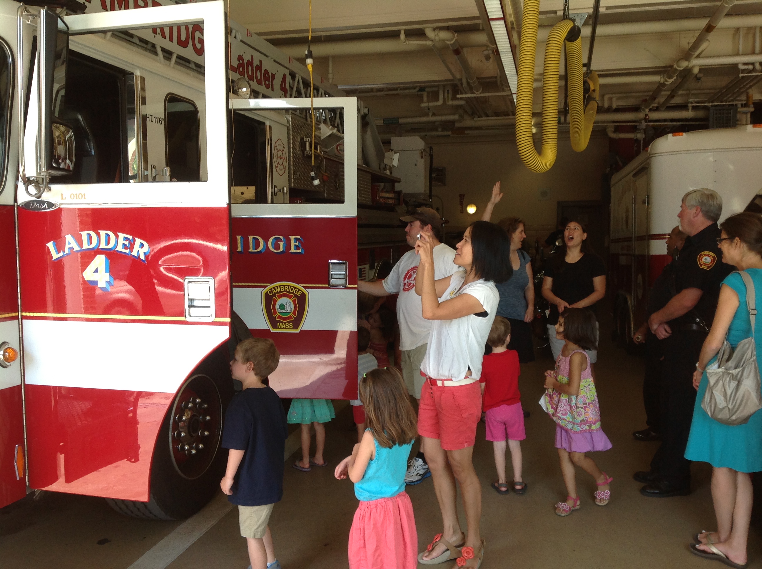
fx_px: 769
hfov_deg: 52.7
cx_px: 381
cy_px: 284
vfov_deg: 40.6
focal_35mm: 35
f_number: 2.4
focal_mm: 4.28
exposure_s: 1/120
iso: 80
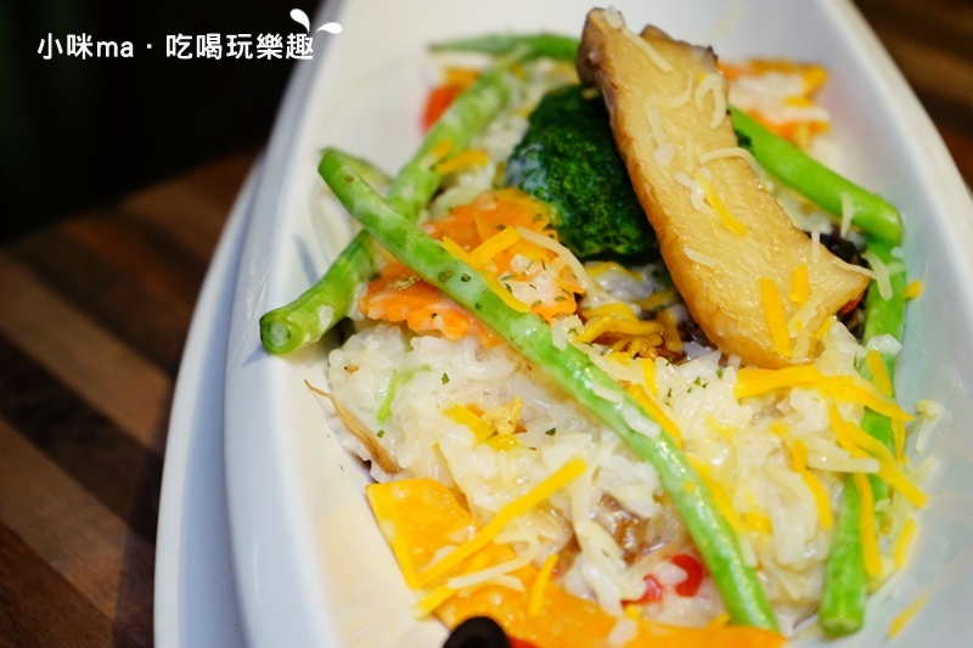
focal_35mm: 69
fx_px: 1864
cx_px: 486
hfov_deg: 29.2
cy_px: 324
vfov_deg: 19.7
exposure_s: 1/80
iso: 1600
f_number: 5.6
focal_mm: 69
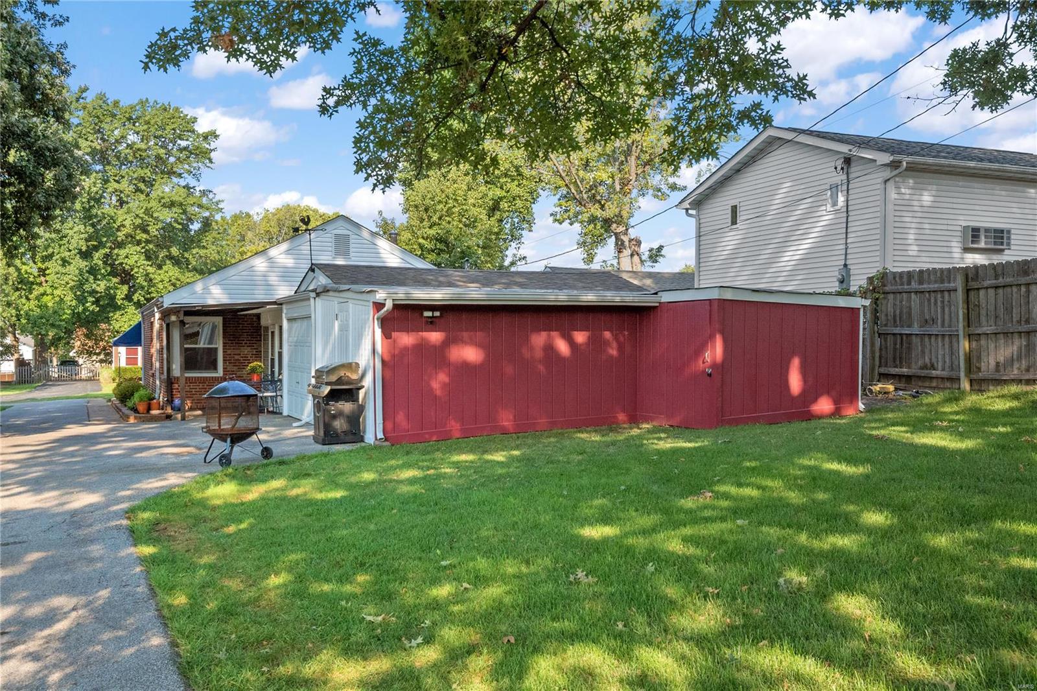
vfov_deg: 36.9
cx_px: 518
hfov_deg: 53.1
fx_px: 1037
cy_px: 346
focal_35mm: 36
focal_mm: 18
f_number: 8
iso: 400
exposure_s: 1/320
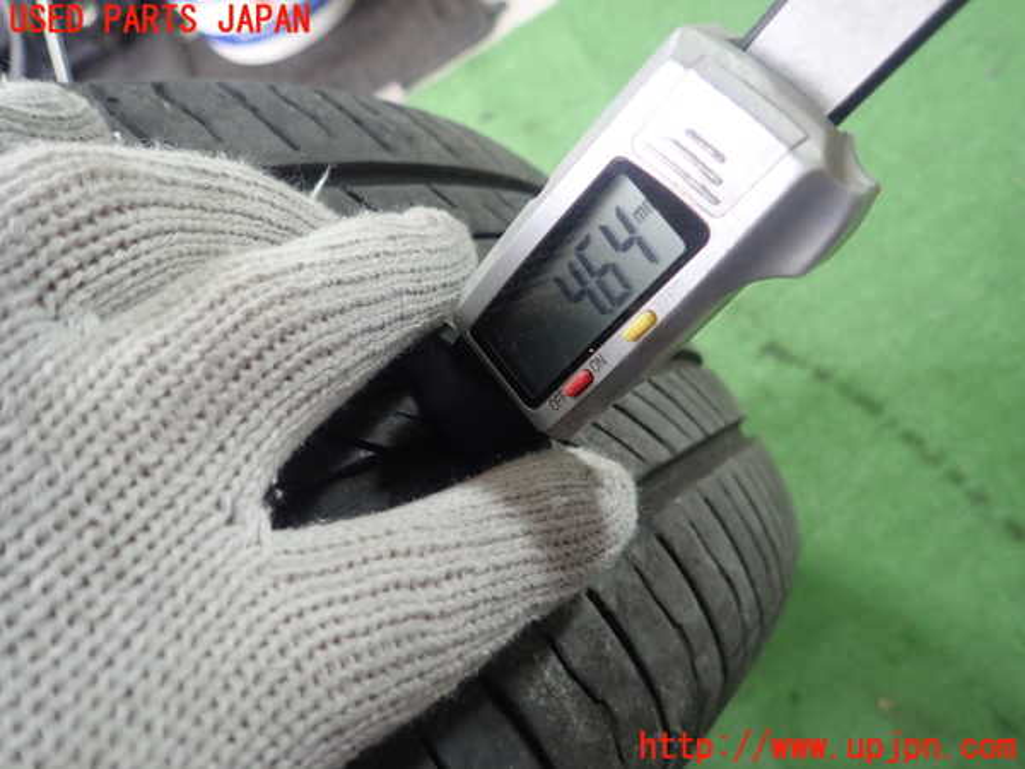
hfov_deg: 69.4
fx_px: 740
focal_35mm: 25
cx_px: 512
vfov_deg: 54.9
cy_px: 384
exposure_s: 1/50
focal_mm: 4.5
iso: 200
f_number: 2
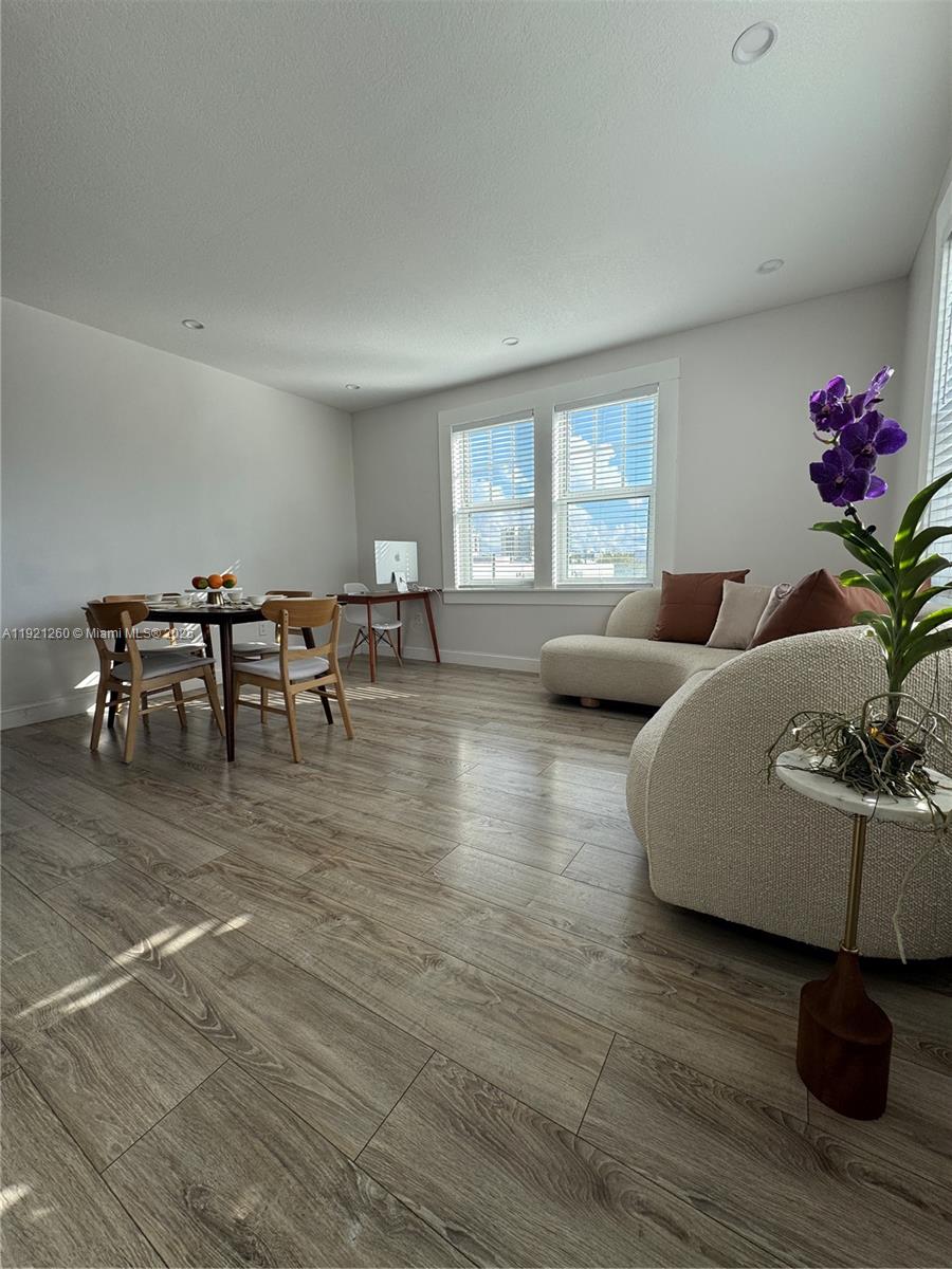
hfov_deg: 85.7
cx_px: 476
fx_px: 513
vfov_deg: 102.1
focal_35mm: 14
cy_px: 634
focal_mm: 2.22
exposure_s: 1/440
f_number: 2.2
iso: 40
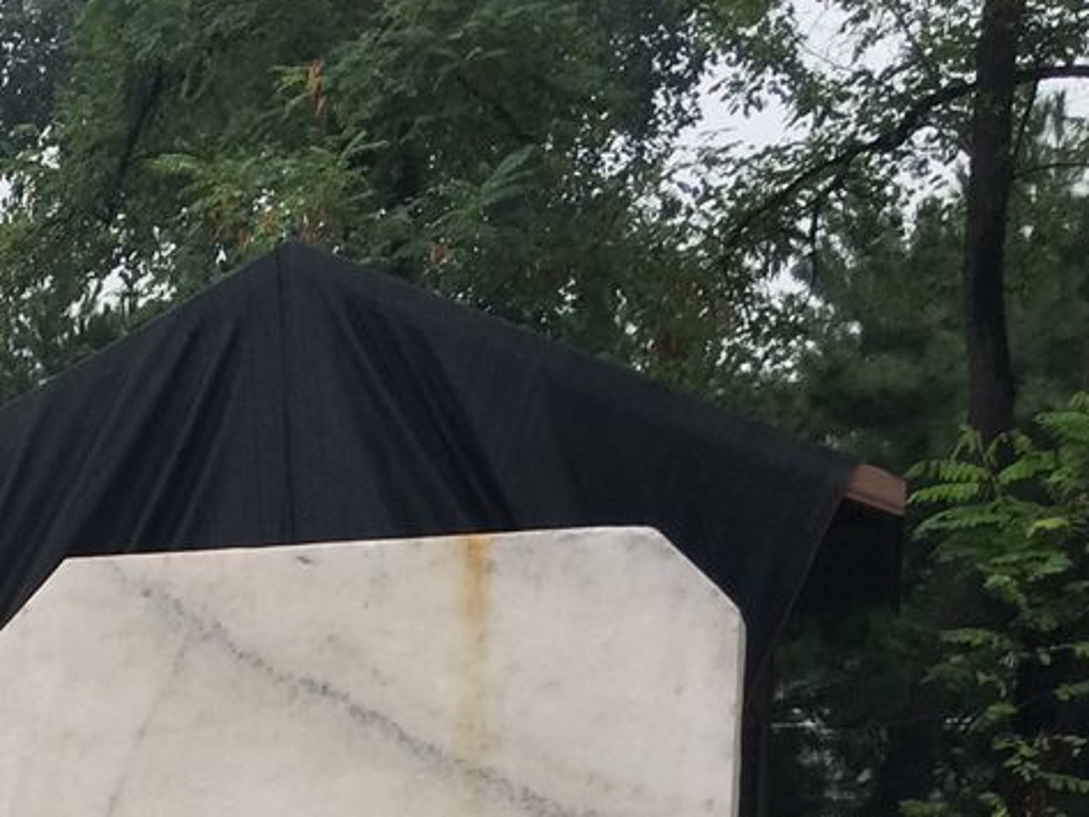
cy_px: 1244
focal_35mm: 92
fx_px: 2895
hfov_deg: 19.5
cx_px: -373
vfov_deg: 14.9
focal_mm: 4.15
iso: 64
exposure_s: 1/100
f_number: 2.2
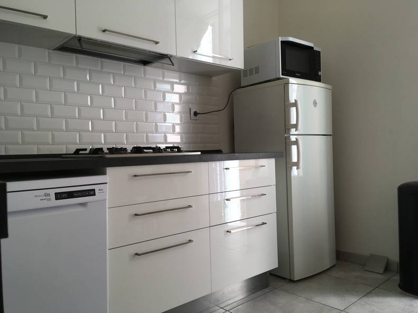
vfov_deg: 48.2
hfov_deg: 61.7
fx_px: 350
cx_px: 209
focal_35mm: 29
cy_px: 156
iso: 25
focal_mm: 4.15
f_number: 2.2
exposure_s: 1/100
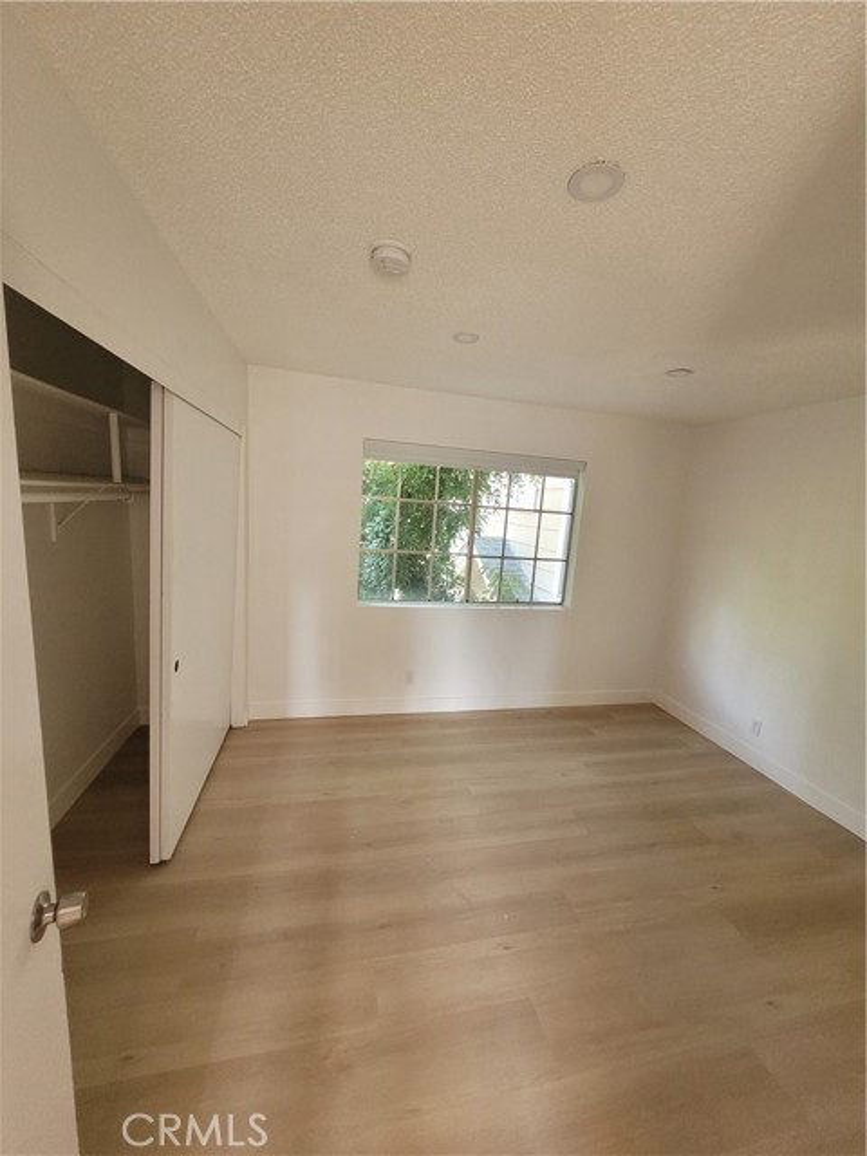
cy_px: 578
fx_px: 434
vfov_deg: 106.2
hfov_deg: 89.9
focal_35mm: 13
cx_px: 434
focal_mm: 1.74
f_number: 2.2
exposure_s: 1/60
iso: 320
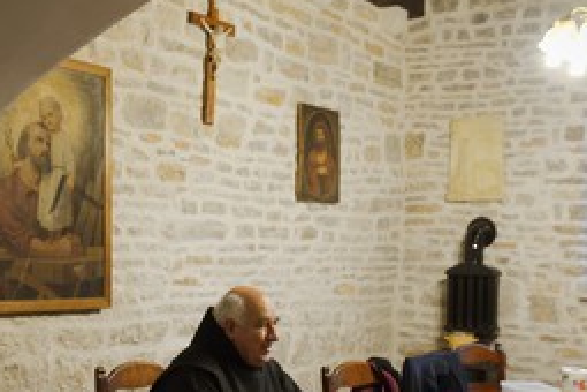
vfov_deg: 24.1
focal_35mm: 56
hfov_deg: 35.5
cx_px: 226
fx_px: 913
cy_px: 258
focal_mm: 34
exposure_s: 1/80
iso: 1000
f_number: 3.2
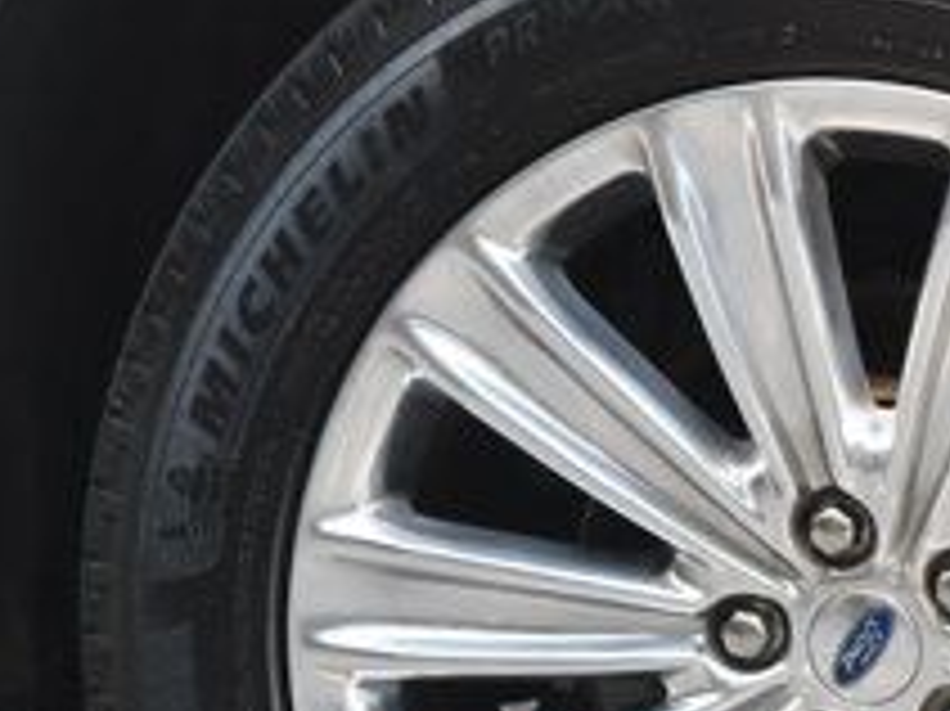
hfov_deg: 4.6
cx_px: 747
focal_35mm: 429
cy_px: 587
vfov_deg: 3.5
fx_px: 11767
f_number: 5.6
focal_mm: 98
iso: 400
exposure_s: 1/250
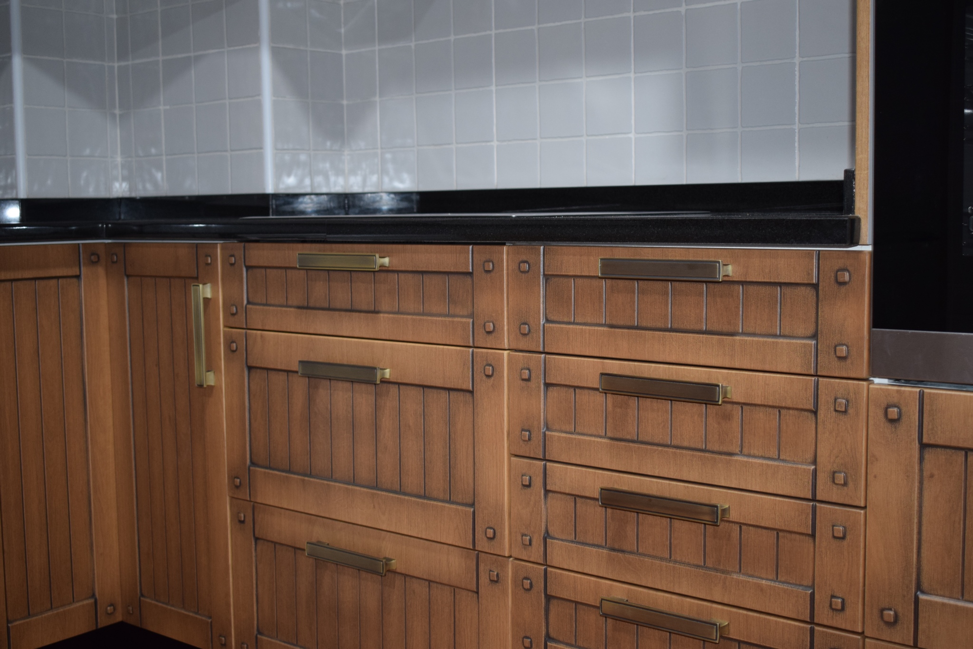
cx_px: 486
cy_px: 324
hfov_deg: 42.3
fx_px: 1257
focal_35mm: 46
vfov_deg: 28.9
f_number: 4.2
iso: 800
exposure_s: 1/80
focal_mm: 31
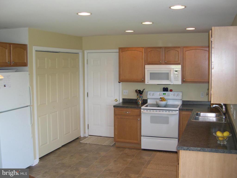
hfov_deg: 49.0
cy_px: 89
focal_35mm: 38
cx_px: 118
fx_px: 260
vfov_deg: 37.7
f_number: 2.8
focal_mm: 8
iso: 100
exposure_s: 1/30
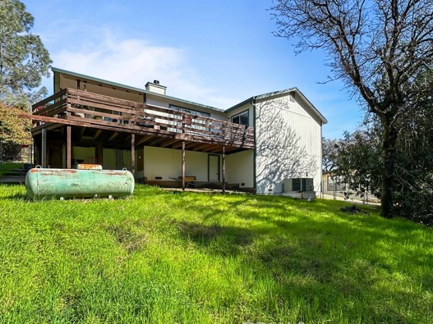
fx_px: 213
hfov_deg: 90.9
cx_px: 233
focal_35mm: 17
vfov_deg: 74.5
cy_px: 144
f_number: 2.2
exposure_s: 1/1200
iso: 50
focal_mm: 2.22
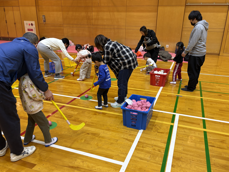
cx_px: 117
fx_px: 198
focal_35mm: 30
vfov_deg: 46.8
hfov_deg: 60.0
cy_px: 93
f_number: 1.6
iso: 80
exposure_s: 1/60
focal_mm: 5.96
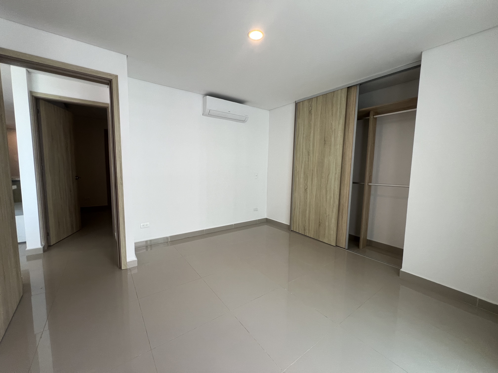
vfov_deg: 89.9
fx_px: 187
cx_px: 249
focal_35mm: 13
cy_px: 186
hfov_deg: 106.2
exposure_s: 1/99
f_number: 1.8
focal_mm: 1.57
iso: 64
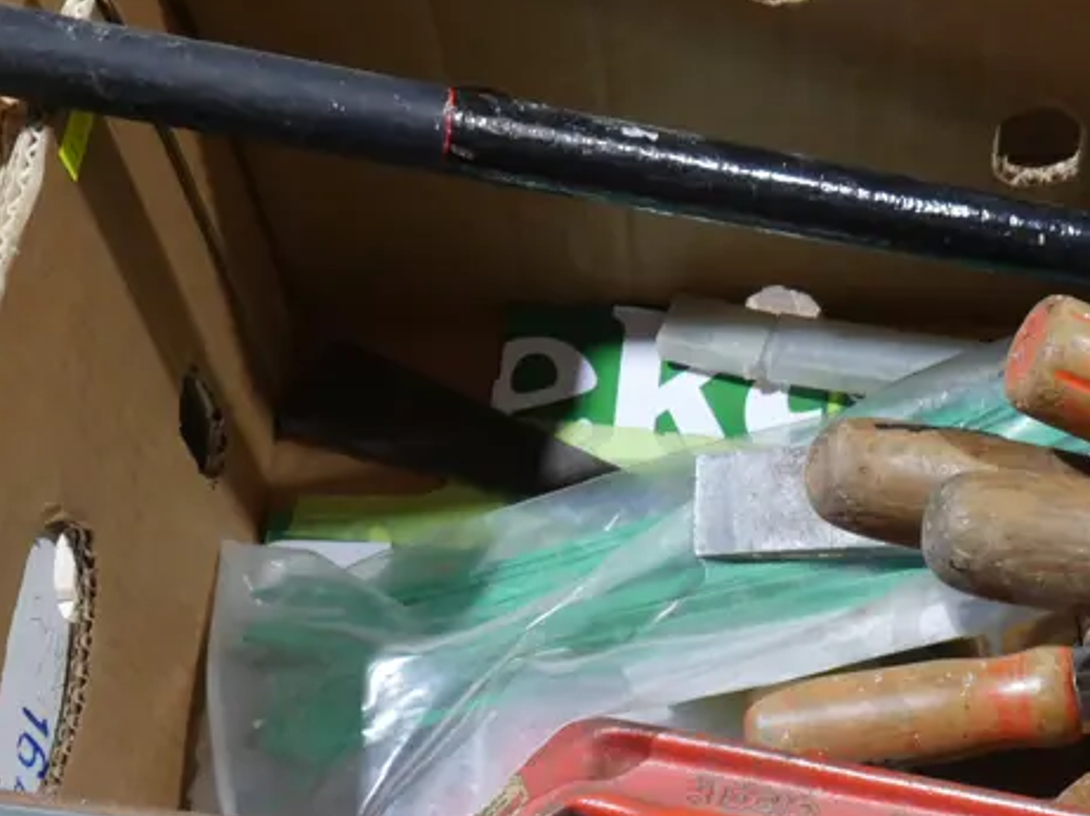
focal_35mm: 71
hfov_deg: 26.9
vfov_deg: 20.4
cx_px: 866
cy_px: 691
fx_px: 2235
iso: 1250
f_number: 5.6
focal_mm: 16
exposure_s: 1/60
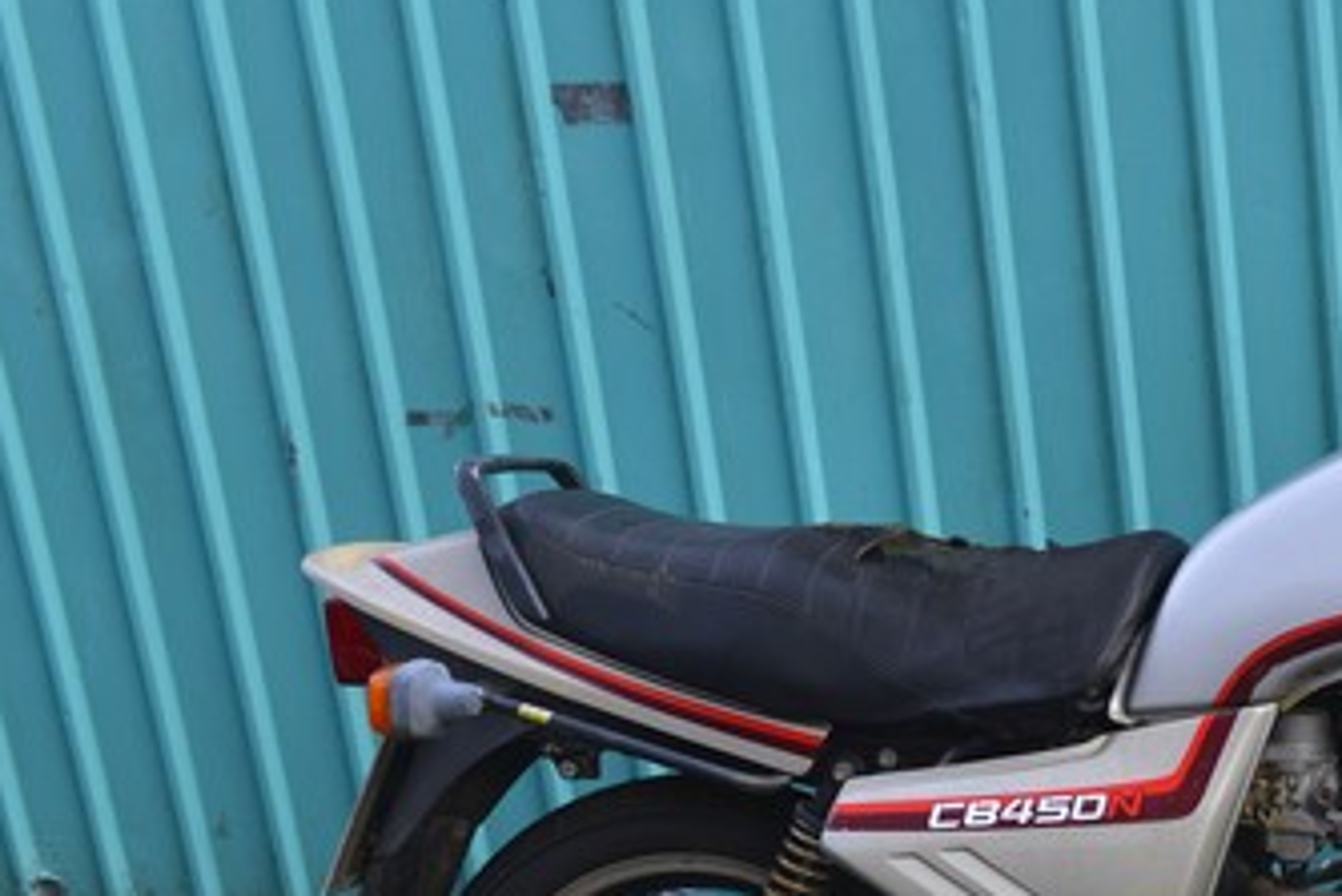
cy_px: 727
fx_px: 2499
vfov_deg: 20.1
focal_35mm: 67
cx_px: 1446
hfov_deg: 27.7
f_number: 4
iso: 400
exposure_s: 1/250
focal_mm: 28
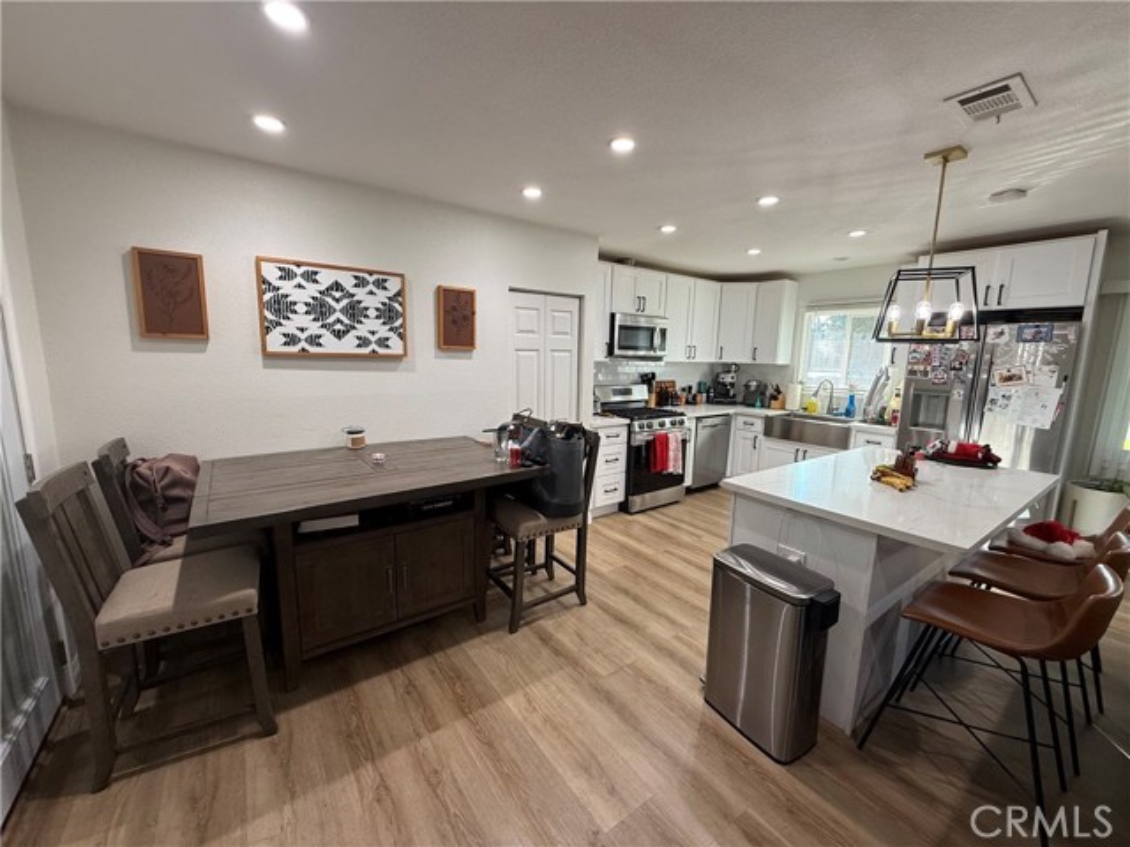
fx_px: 457
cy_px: 424
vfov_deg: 85.7
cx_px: 565
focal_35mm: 14
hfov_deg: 102.1
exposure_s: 1/120
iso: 125
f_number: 2.2
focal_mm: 2.22
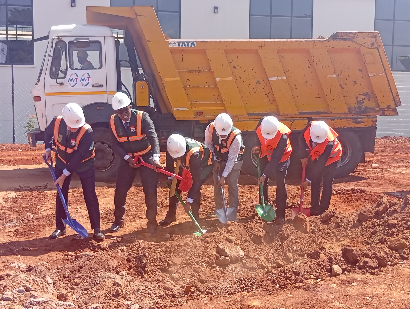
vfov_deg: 29.7
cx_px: 205
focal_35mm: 49
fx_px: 581
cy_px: 154
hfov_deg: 38.9
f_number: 1.8
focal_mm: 3.84
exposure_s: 1/531
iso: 53
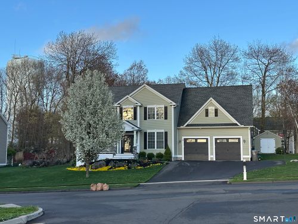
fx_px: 413
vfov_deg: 30.3
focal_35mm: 48
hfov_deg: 39.7
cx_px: 149
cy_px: 112
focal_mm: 6.86
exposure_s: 1/1258
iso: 64
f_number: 1.78
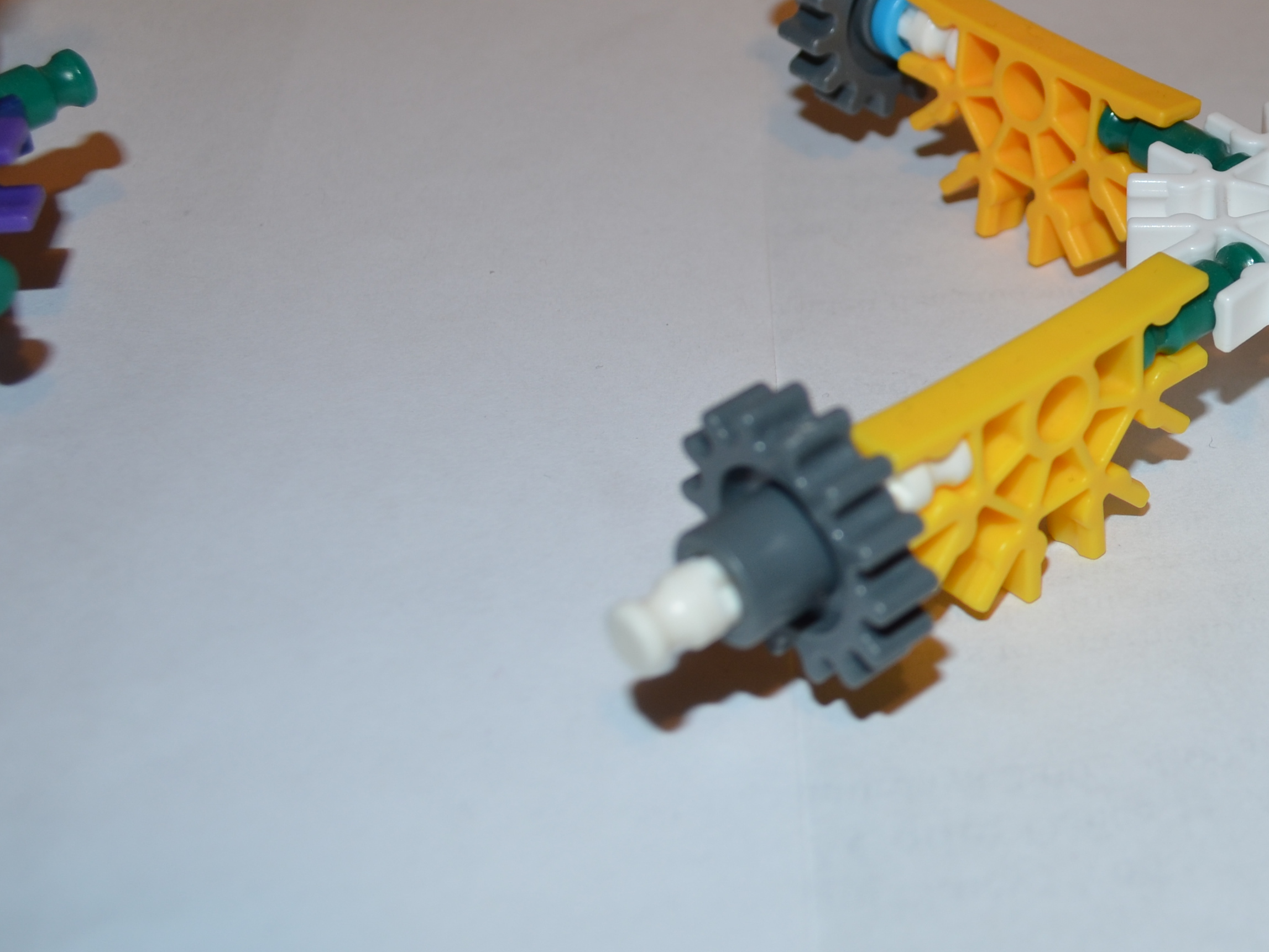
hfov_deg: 26.9
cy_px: 304
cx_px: 1282
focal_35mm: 68
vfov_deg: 21.5
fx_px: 2493
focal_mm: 22
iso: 200
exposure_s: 1/30
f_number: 5.6
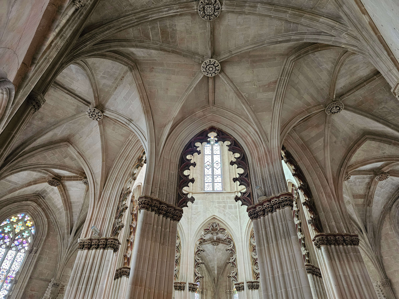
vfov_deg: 58.9
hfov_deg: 73.9
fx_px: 265
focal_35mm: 23
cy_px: 150
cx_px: 200
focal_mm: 6.3
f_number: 1.7
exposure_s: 1/60
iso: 500
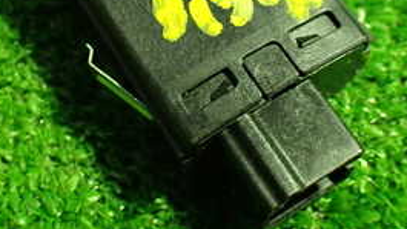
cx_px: 217
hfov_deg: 28.6
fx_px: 799
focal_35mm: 74
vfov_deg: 16.1
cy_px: 28
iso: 800
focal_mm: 5.4
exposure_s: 1/60
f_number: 2.3
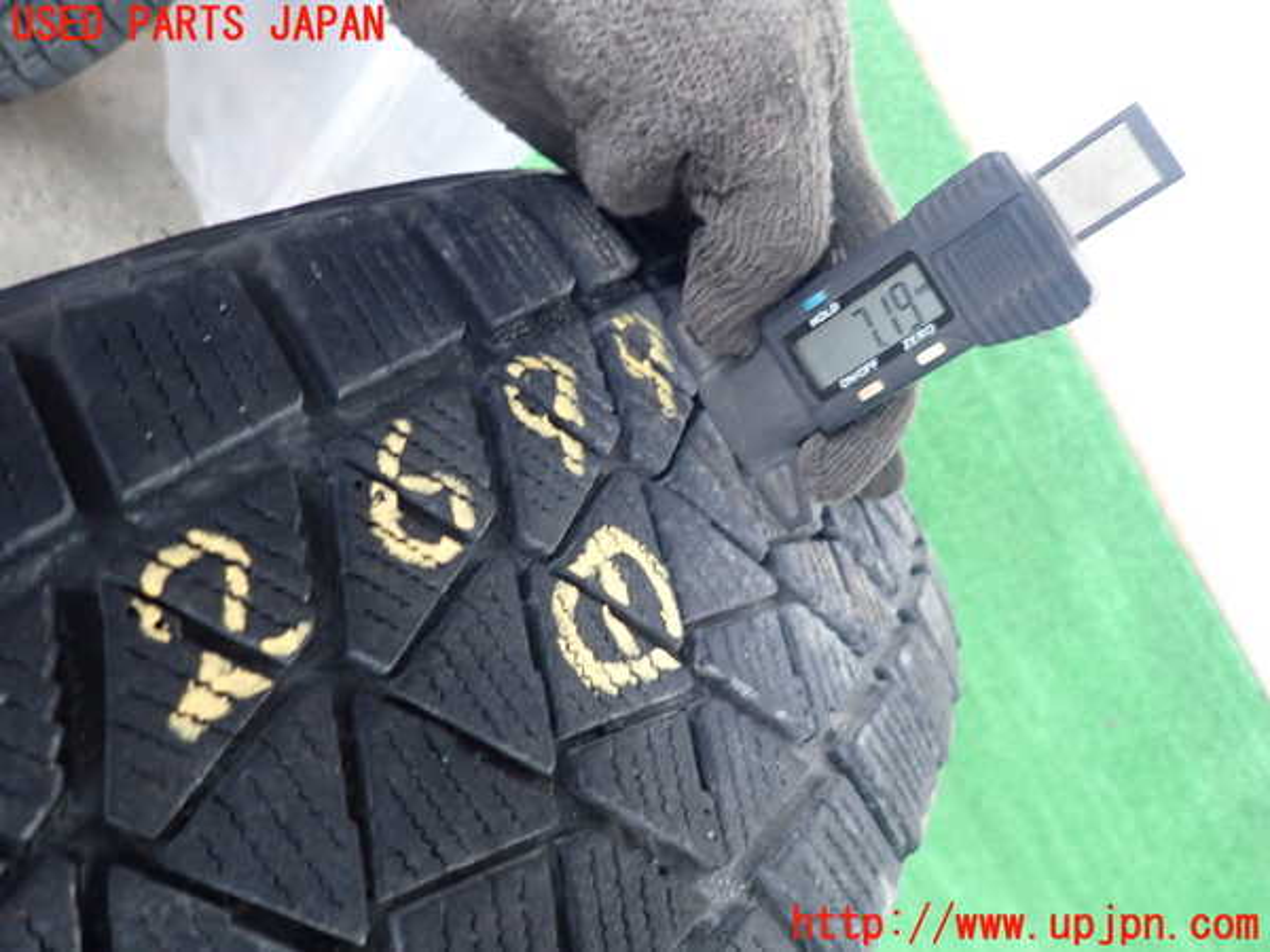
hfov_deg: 69.4
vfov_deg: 54.9
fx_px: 917
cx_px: 635
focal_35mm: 25
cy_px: 476
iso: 400
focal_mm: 4.5
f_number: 2
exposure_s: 1/30
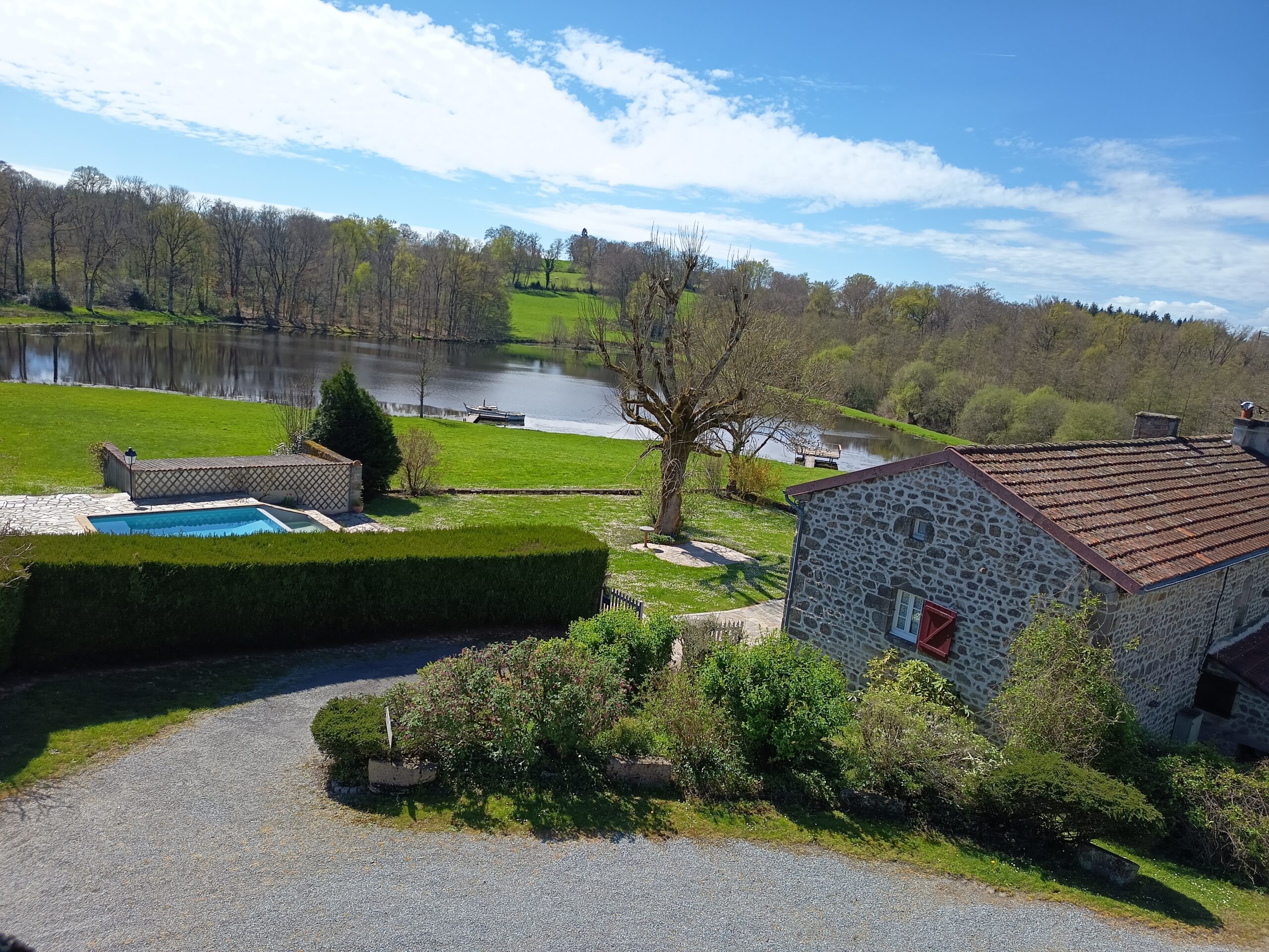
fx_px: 880
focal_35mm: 24
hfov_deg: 71.6
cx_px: 634
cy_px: 476
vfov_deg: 56.8
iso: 51
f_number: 1.7
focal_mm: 5.27
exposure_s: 1/639
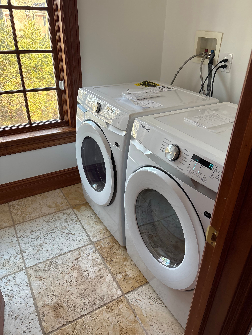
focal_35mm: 26
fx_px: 252
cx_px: 126
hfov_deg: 53.1
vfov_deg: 67.3
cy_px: 168
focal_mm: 5.96
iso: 125
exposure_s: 1/62
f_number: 1.6
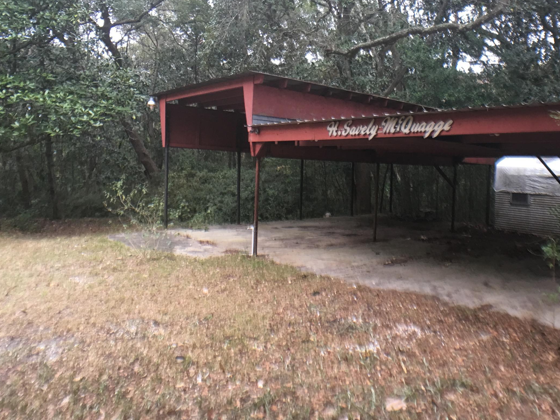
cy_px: 175
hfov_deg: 44.1
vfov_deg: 34.3
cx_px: 373
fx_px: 680
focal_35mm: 42
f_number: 2.2
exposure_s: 1/30
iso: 32
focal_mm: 4.15
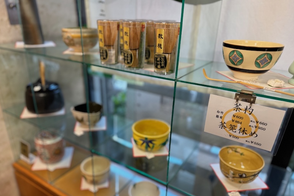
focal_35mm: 26
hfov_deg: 69.4
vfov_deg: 49.4
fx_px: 212
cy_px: 111
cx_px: 144
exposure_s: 1/50
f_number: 1.78
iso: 125
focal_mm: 6.76
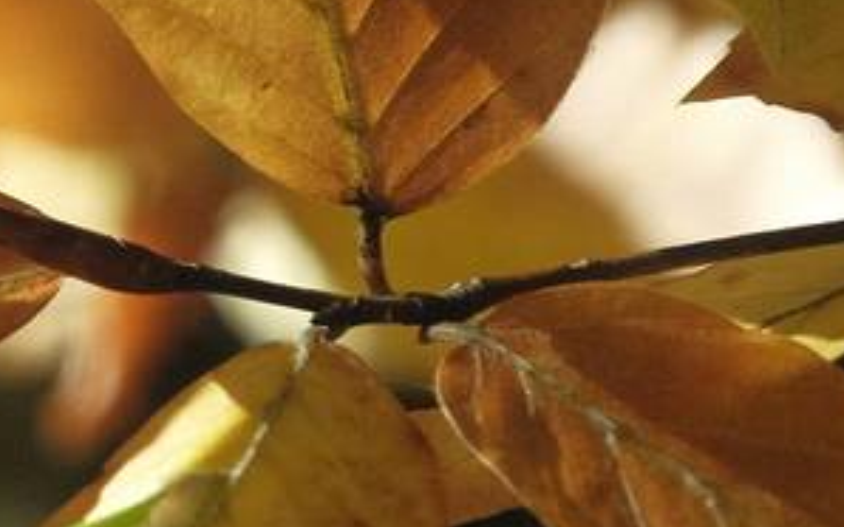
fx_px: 8048
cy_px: -293
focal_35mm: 350
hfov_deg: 5.7
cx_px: -1391
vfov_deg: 3.7
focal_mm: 42.9
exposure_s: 1/800
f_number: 5.6
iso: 640
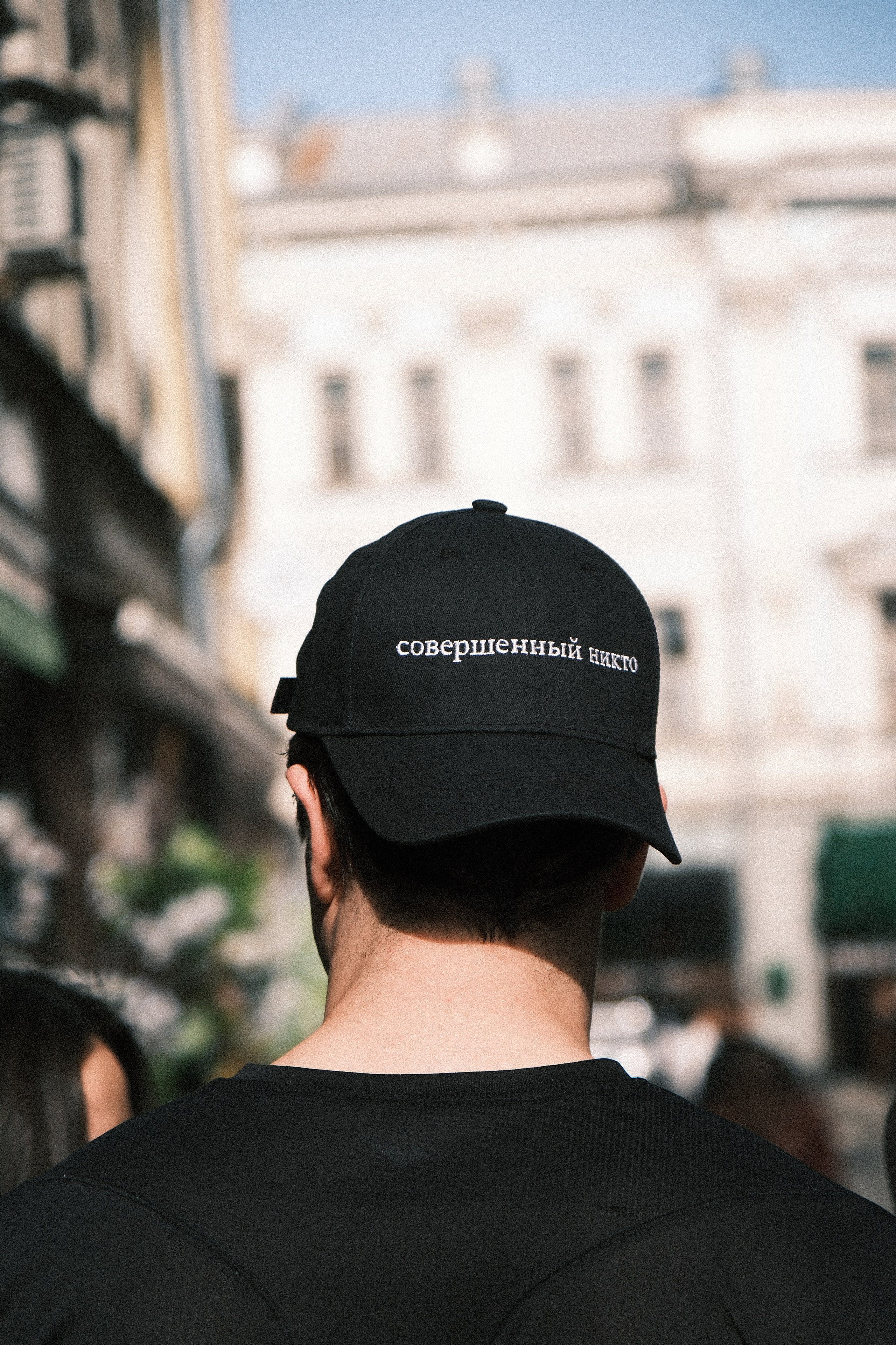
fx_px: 4032
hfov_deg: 12.7
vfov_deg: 18.9
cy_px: 672
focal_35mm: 108
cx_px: 448
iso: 400
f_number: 4
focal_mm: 72.1
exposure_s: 1/2000
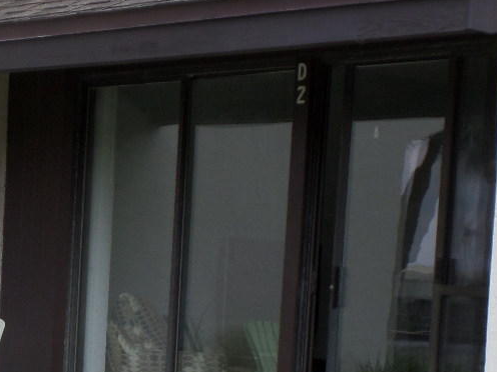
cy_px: 395
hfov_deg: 17.1
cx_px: 22
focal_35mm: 113
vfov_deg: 12.9
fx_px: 1622
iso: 100
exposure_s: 1/750
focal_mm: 6.2
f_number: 3.4
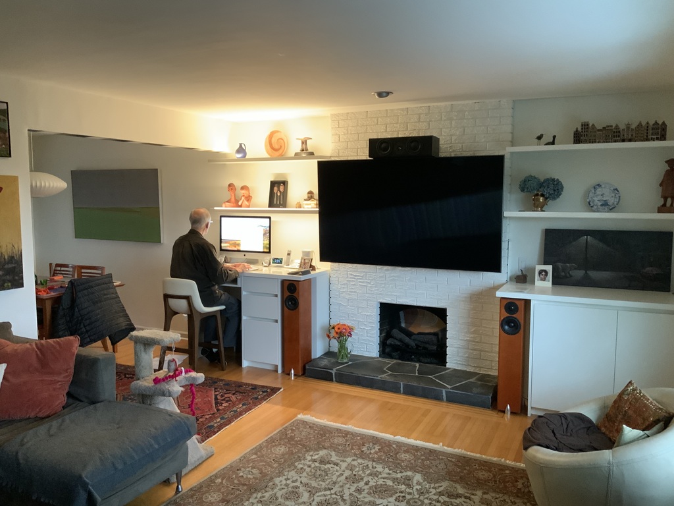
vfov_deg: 48.2
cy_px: 253
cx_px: 337
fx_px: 565
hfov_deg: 61.7
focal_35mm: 29
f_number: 1.8
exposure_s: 1/40
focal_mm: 3
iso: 200
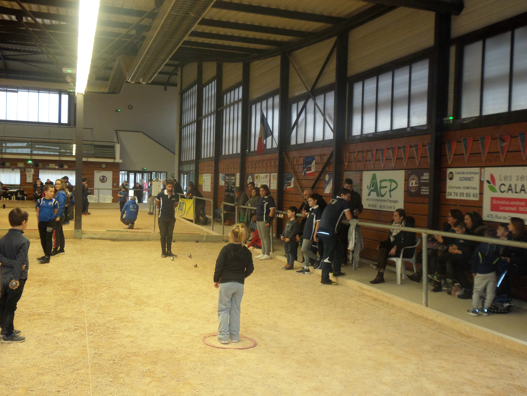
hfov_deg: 50.1
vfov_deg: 38.7
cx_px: 264
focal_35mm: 37
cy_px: 198
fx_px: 563
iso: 240
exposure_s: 1/20
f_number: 3.7
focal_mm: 6.7
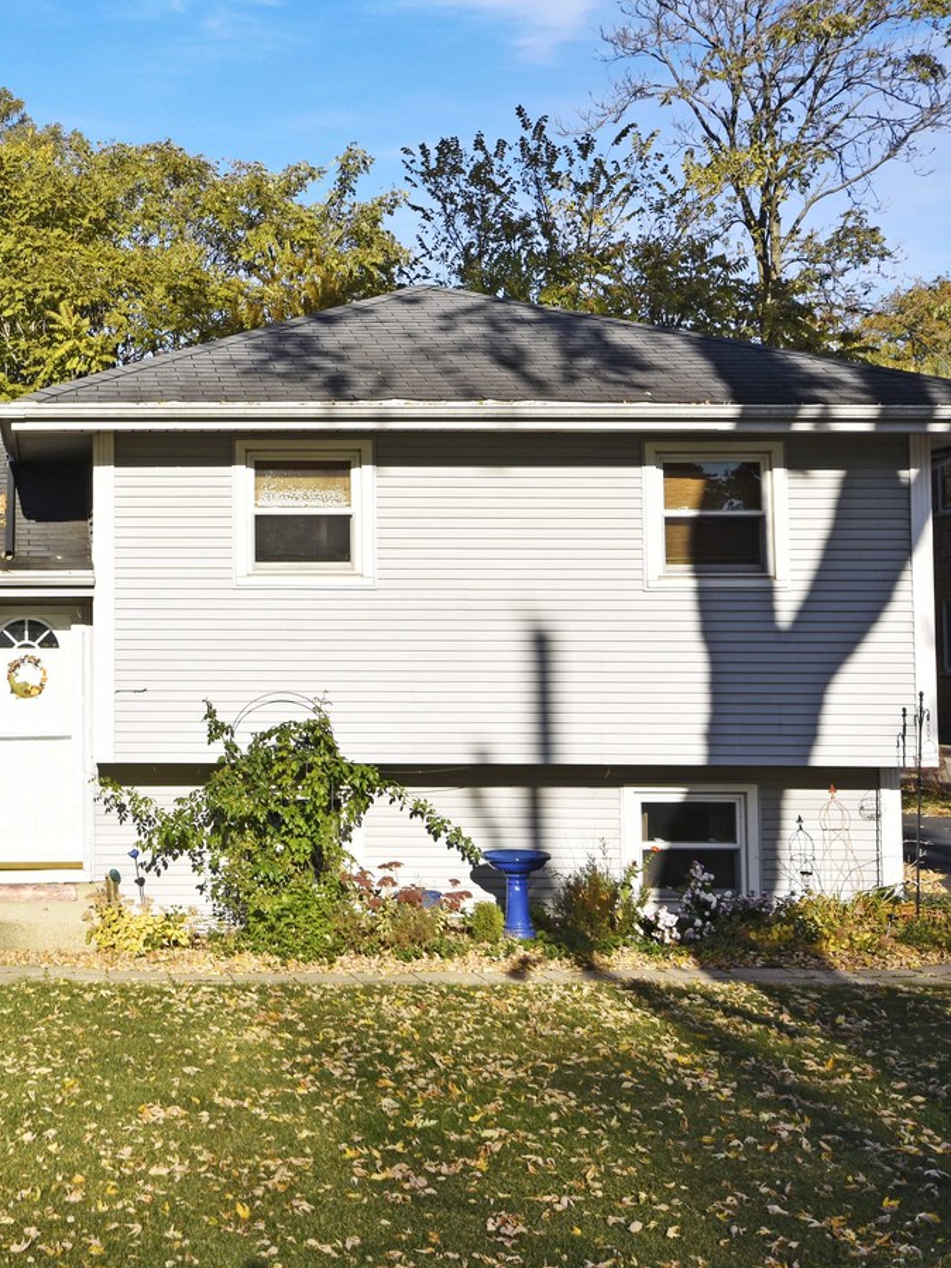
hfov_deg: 26.7
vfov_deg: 36.8
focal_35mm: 52
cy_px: 547
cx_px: 30
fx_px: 1905
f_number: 8
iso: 100
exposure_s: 1/250
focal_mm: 20
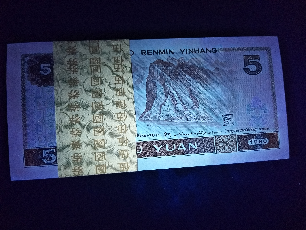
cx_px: 153
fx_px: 230
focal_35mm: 26
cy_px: 115
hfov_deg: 67.3
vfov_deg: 53.1
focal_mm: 3.88
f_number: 2
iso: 400
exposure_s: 1/25
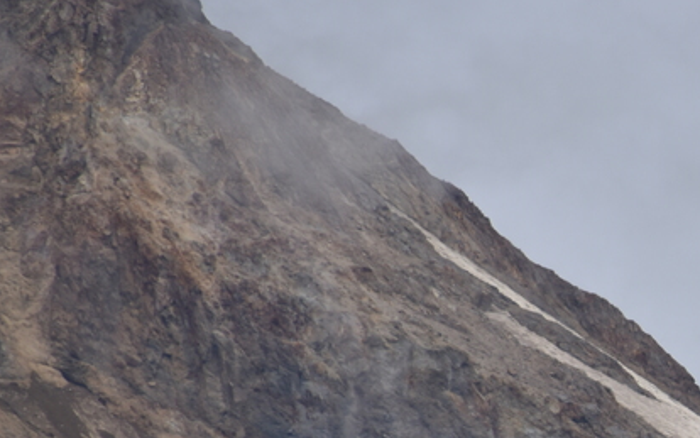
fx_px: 18052
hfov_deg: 2.2
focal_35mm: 946
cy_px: 484
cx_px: 921
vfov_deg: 1.4
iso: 100
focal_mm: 300
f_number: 9
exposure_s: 1/640
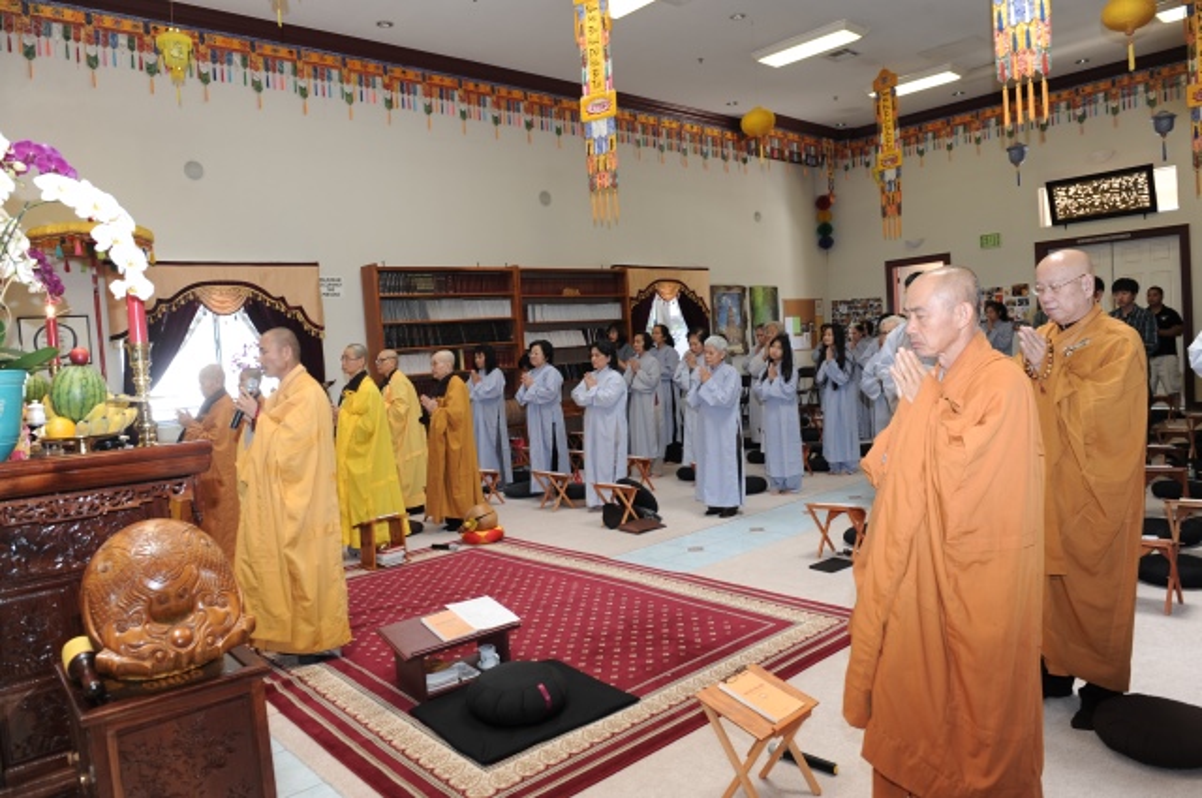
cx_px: 601
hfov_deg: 73.8
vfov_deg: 53.0
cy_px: 399
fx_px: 800
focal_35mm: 24
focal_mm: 24
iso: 400
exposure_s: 1/40
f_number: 5.6
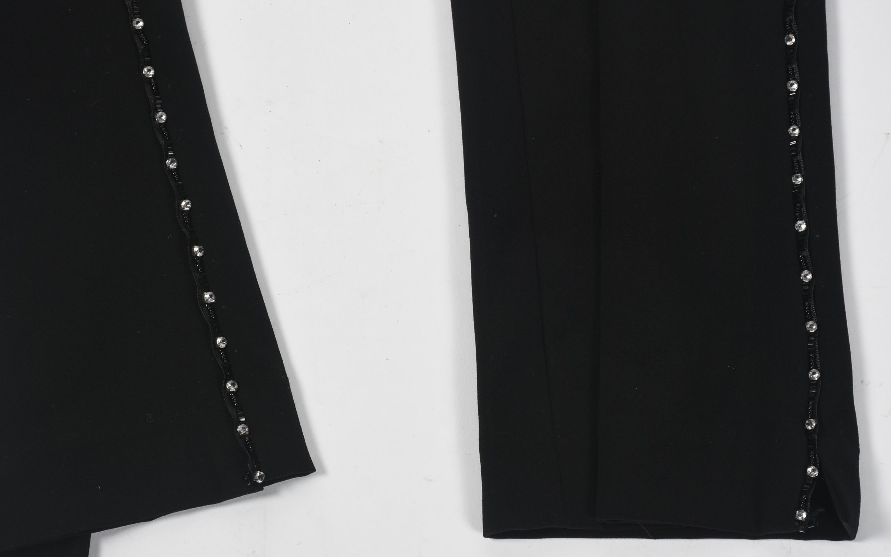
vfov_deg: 9.6
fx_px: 3327
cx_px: 459
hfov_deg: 15.3
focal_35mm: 137
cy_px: 290
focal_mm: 80
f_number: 10
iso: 200
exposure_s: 1/125
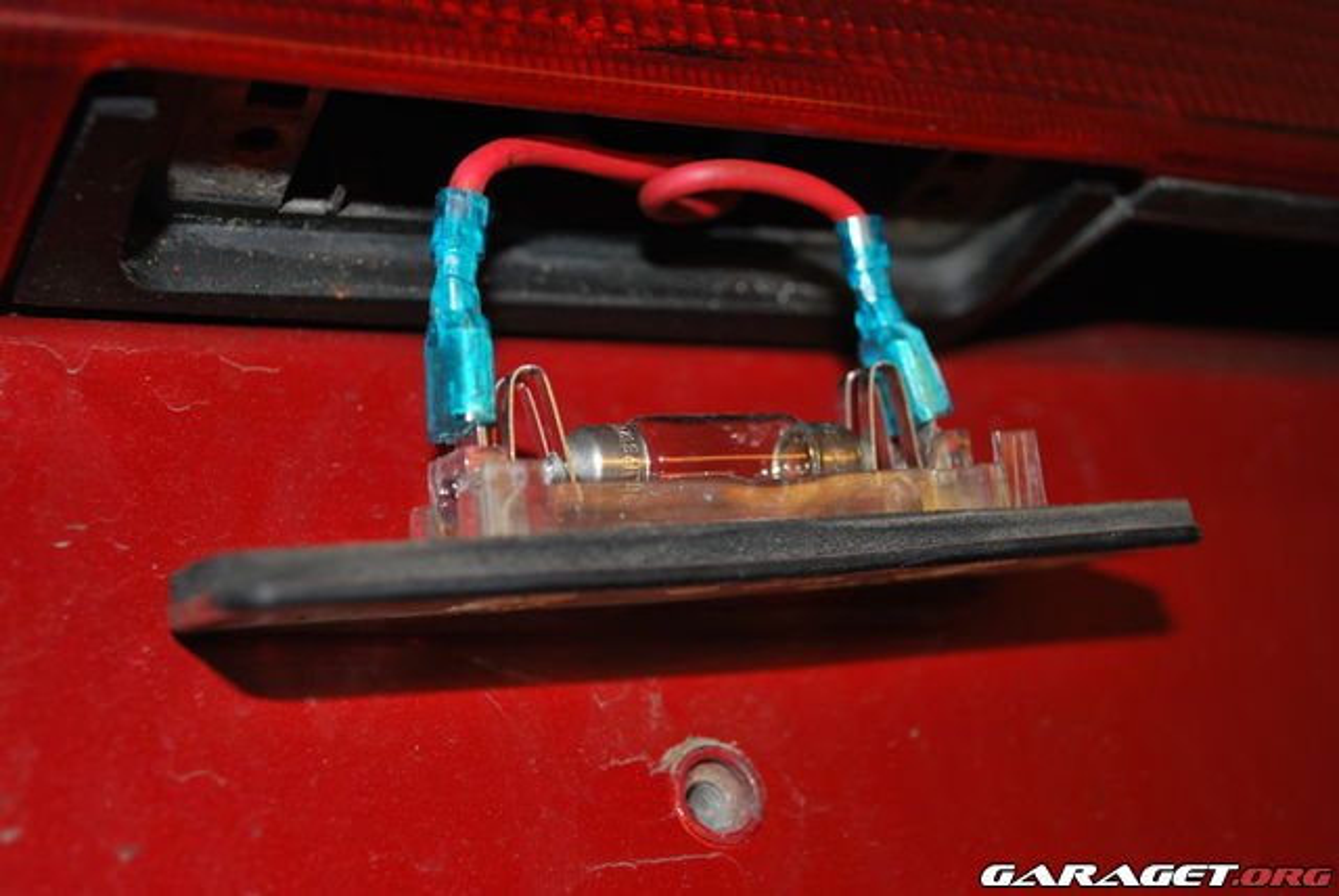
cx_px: 670
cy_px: 448
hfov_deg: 41.1
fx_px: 1787
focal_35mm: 48
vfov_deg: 28.1
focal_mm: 32
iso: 200
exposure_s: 1/60
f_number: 5
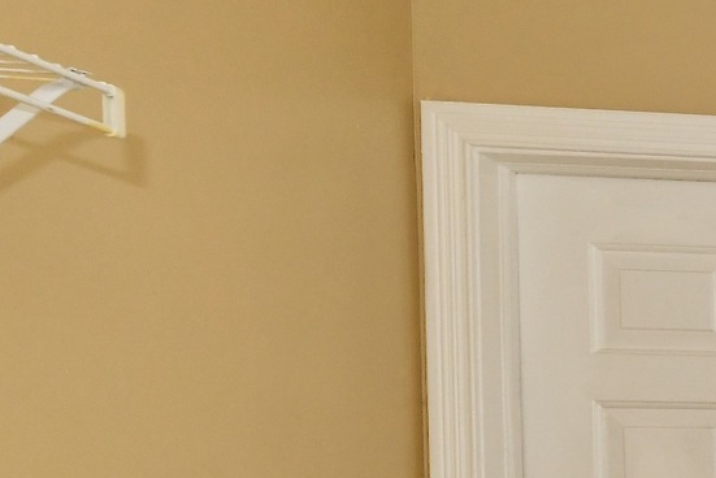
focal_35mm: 78
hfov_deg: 13.7
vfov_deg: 16.3
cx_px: 1871
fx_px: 1552
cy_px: 678
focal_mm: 14
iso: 640
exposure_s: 1/60
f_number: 6.3
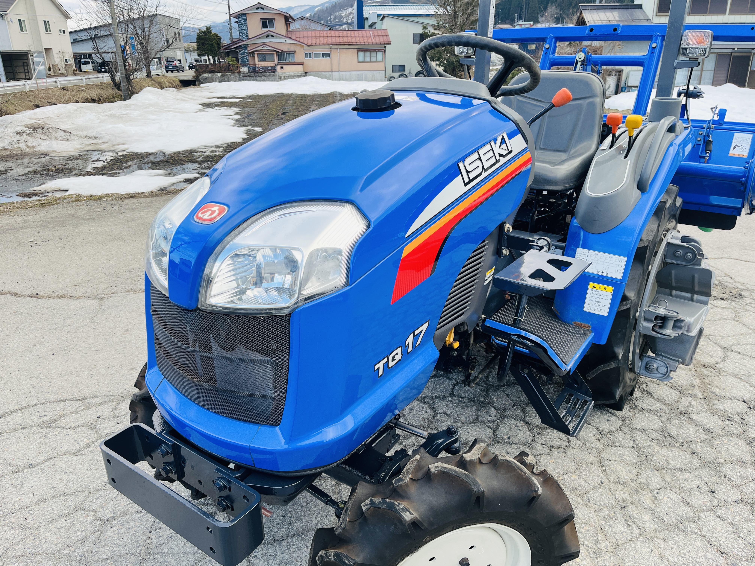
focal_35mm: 26
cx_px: 378
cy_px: 283
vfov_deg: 53.1
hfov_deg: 67.3
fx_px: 567
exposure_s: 1/222
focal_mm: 5.1
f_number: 1.6
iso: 50
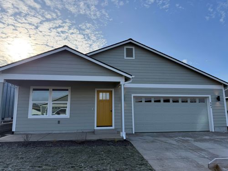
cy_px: 86
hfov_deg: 71.6
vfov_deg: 56.8
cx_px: 114
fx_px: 158
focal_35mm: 24
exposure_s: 1/3953
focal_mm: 6.76
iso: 100
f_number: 1.78
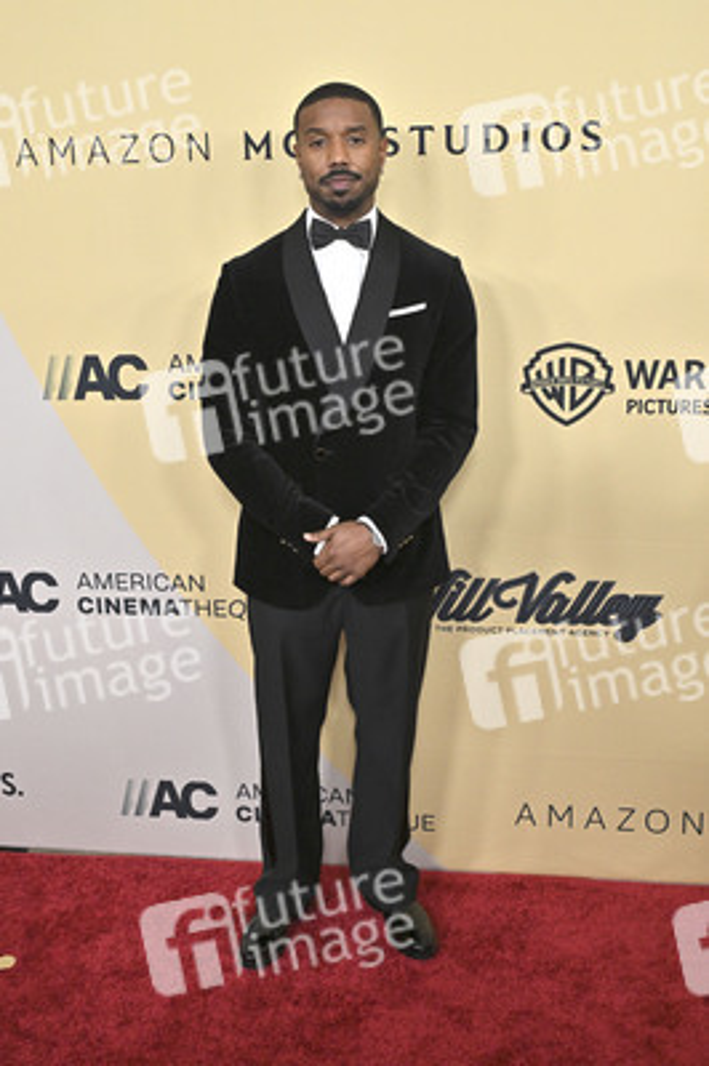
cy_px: 533
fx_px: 1036
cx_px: 354
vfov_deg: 54.5
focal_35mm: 35
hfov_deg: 37.8
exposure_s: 1/320
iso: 2000
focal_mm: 35
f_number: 5.6
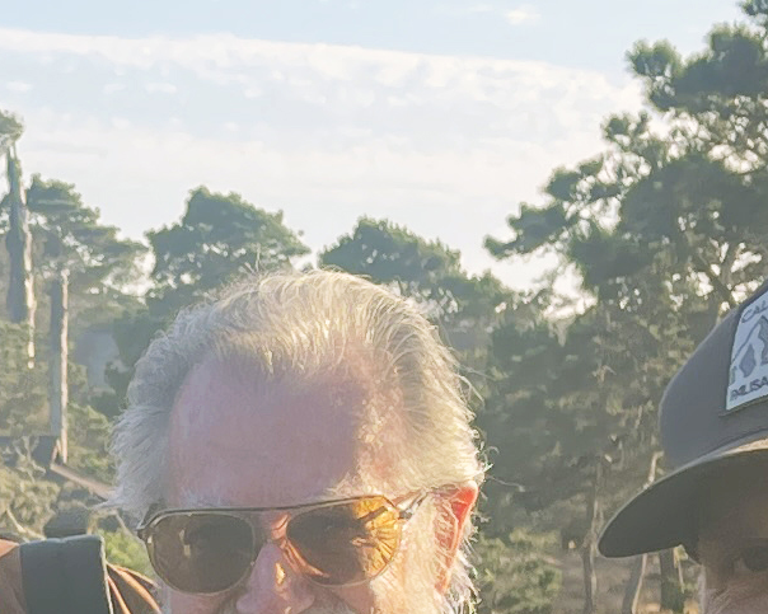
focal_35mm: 163
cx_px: -441
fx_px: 3704
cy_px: 945
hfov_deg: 11.3
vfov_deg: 9.2
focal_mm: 5.1
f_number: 1.6
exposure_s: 1/836
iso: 32
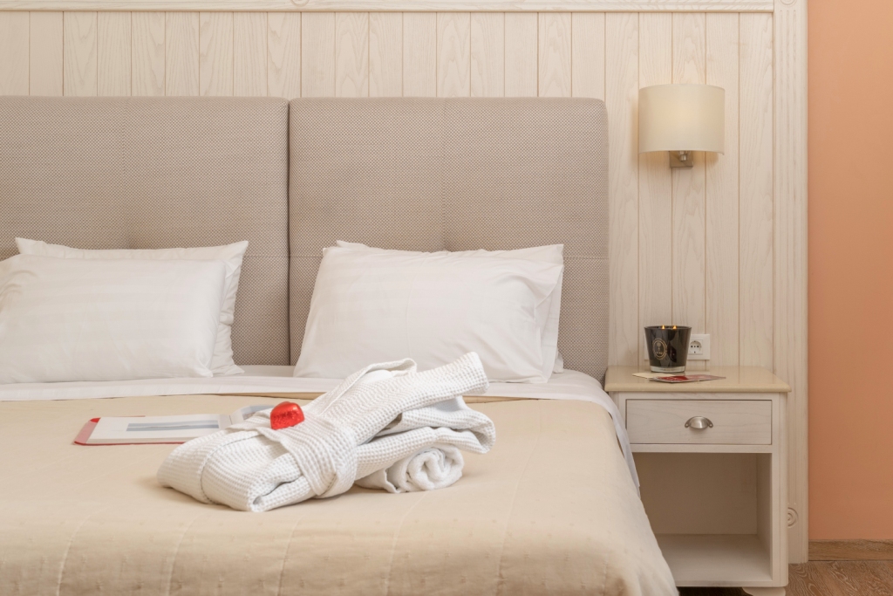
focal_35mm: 35
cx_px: 446
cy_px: 298
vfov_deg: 37.9
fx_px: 868
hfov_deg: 54.4
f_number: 11
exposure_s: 1/125
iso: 160
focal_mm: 35
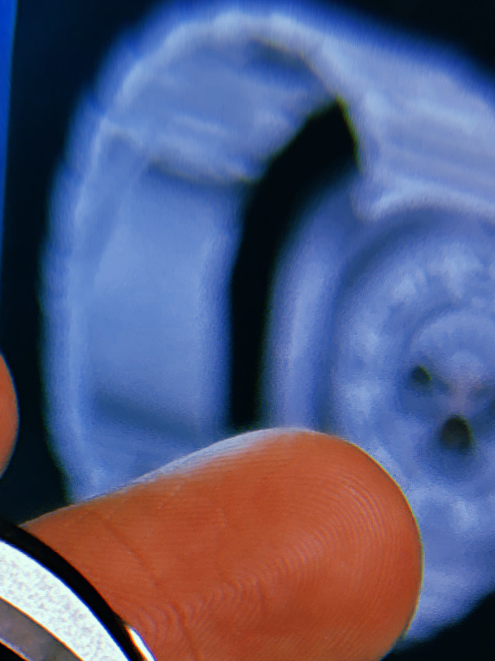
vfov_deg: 13.6
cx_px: 352
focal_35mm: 129
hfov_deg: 11.5
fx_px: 2461
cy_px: 1202
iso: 250
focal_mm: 5.96
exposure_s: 1/55
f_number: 1.6
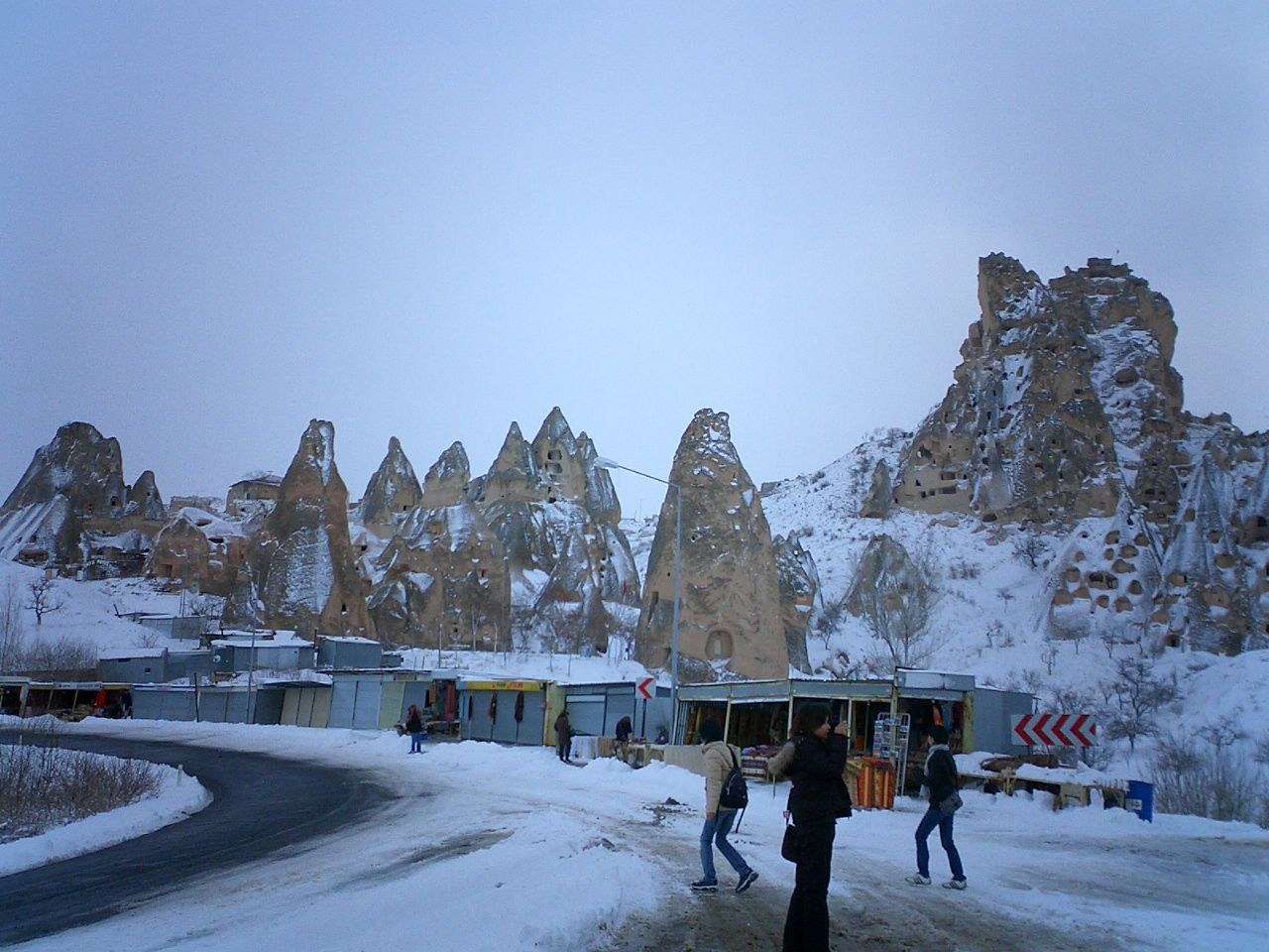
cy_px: 476
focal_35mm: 37
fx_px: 1356
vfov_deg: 38.7
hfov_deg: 50.1
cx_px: 634
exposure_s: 1/400
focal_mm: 5.6
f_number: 3.5
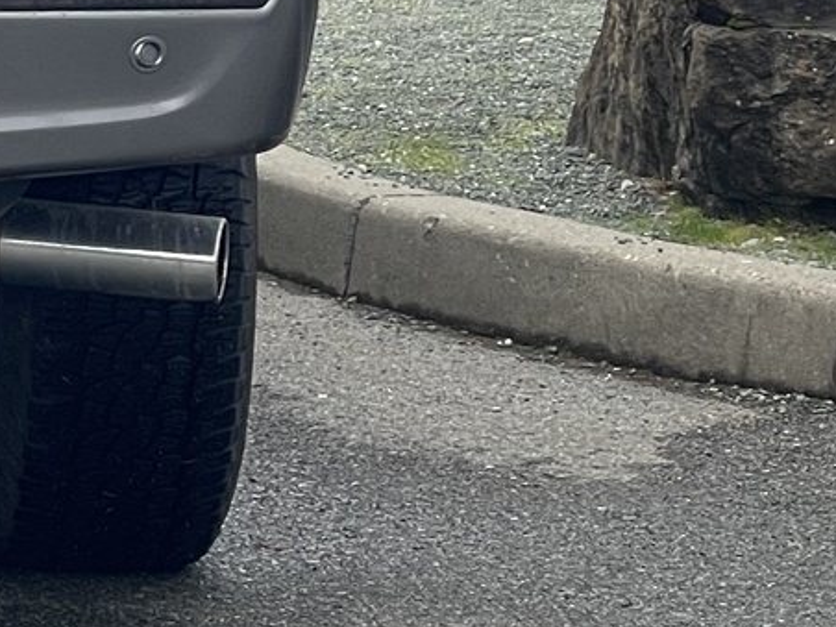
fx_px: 7004
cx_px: -692
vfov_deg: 5.1
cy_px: 0
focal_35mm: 290
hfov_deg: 6.7
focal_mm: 7.5
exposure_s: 1/167
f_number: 2.2
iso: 20
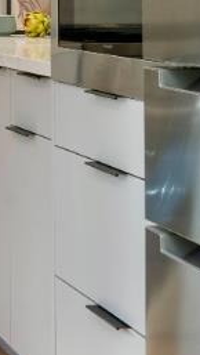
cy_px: 6
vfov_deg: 18.9
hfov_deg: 9.2
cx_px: -370
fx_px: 1035
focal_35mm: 110
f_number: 16
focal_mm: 18
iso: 320
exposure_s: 1/3
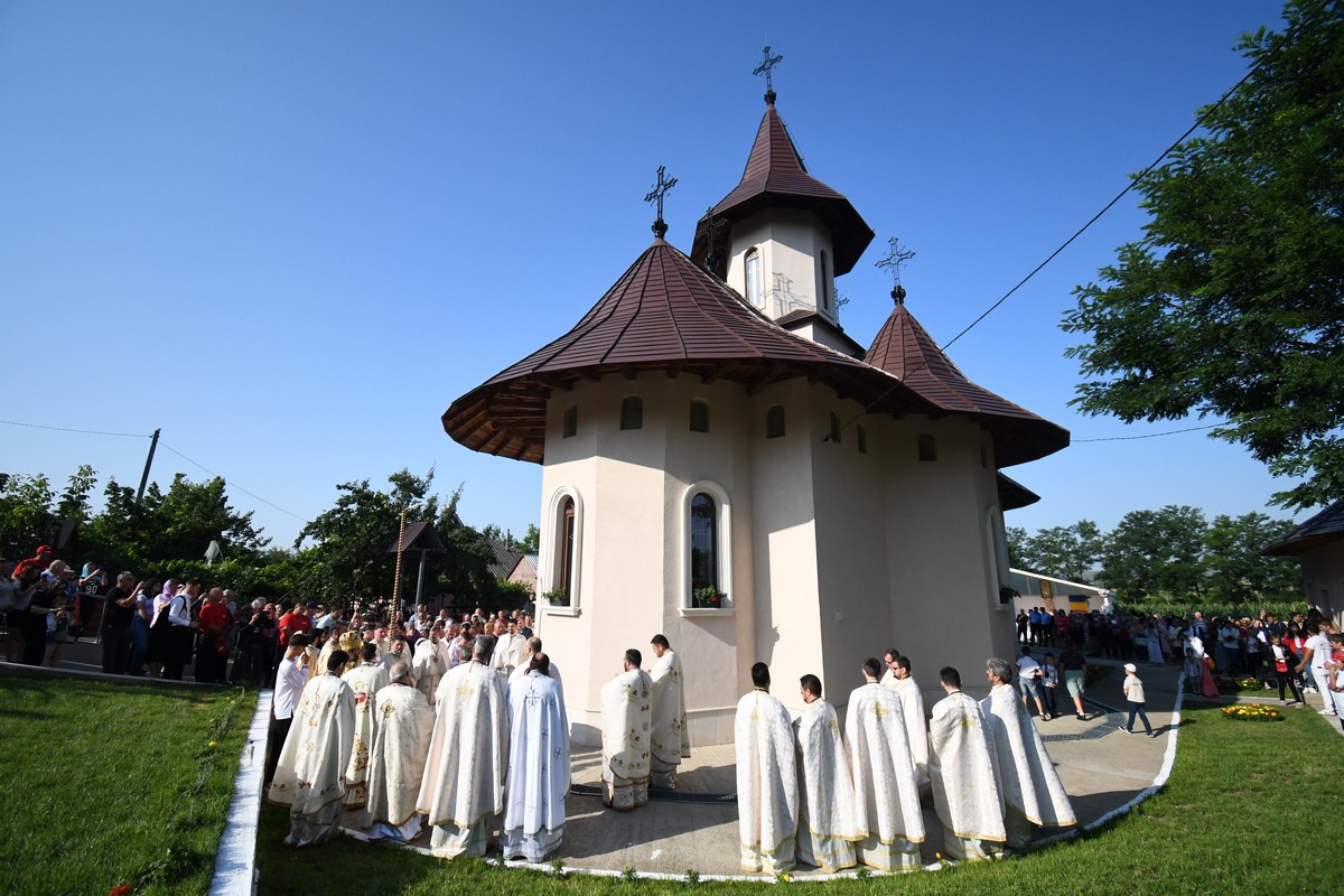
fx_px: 560
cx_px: 672
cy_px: 448
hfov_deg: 100.4
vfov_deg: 77.3
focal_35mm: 15
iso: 800
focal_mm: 10
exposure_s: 1/5000
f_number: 4.5
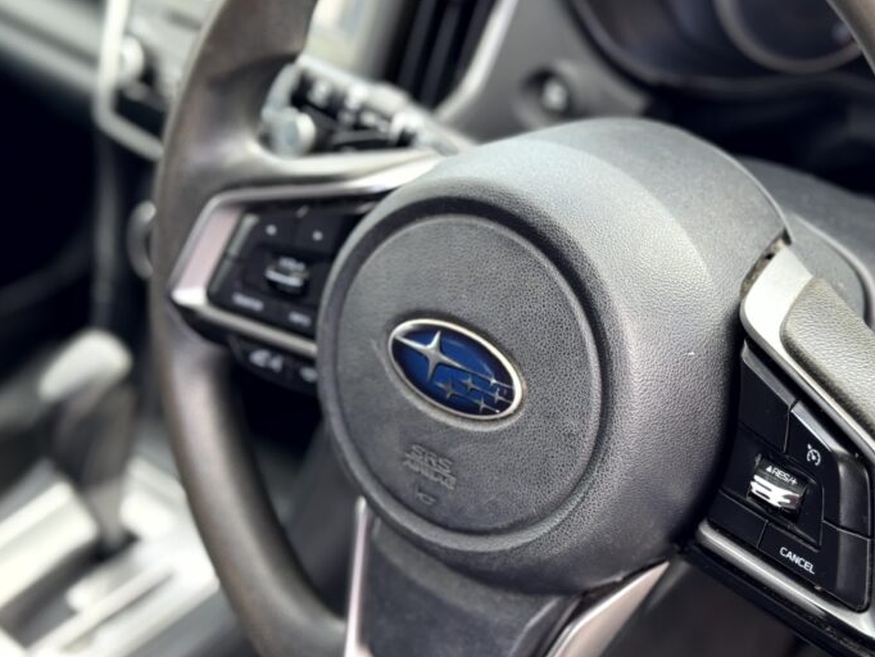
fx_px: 1416
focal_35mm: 56
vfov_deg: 26.1
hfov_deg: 34.3
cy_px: 343
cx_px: 444
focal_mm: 6.76
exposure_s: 1/121
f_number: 1.78
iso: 64
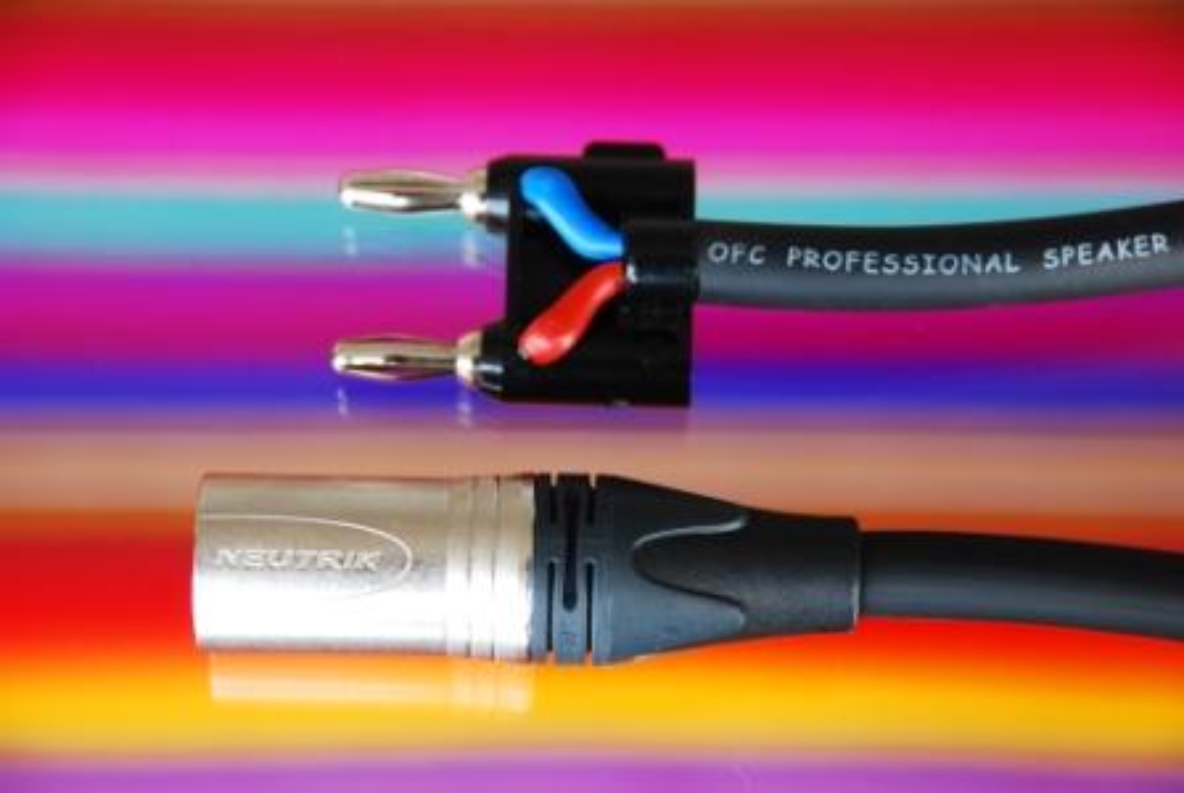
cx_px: 592
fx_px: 4940
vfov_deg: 9.2
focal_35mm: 150
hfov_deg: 13.7
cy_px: 396
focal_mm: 100
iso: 500
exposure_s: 1/15
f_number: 5.6
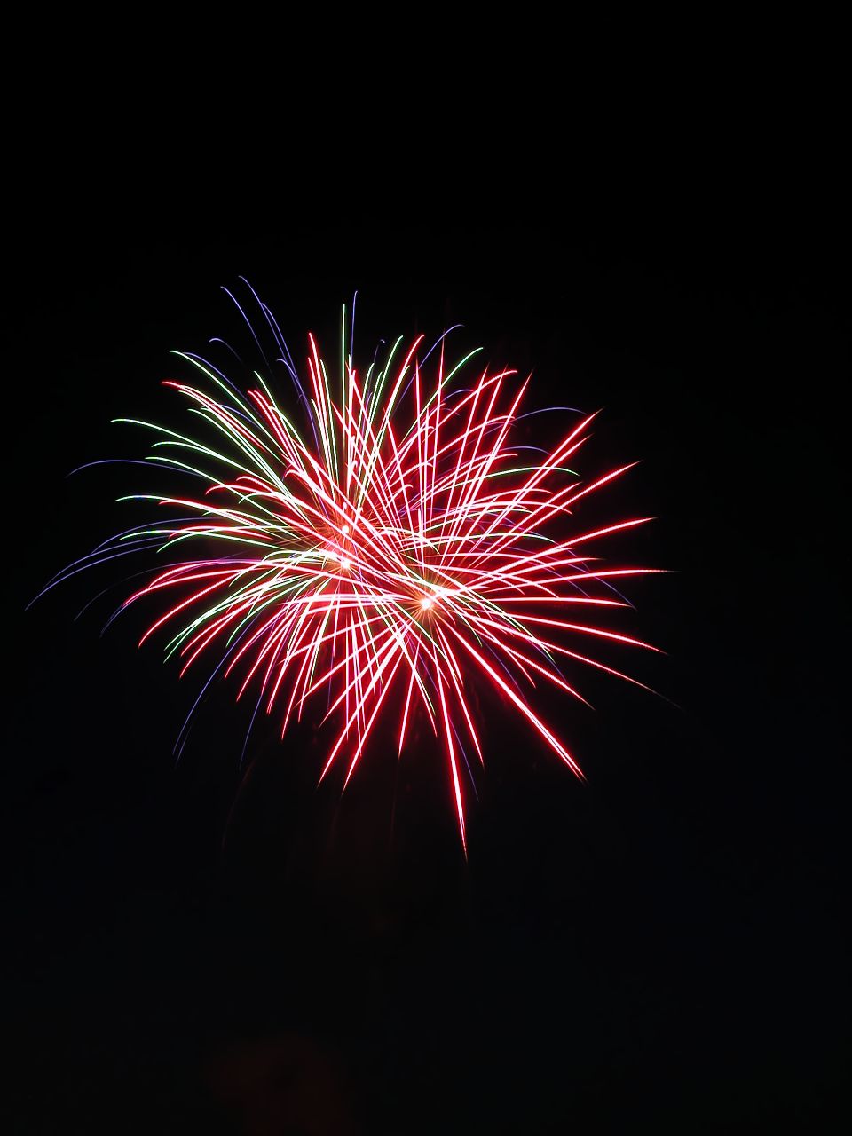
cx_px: 426
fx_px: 1149
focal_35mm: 35
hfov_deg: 40.7
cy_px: 568
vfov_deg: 52.6
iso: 100
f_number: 8
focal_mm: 8.9
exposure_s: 6.3
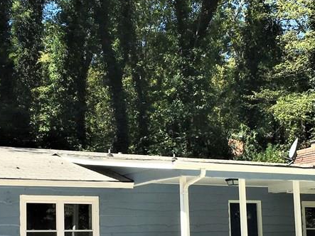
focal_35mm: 67
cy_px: 194
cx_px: 149
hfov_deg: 29.0
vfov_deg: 21.6
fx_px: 610
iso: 25
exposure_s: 1/1202
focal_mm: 4.15
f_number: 2.2
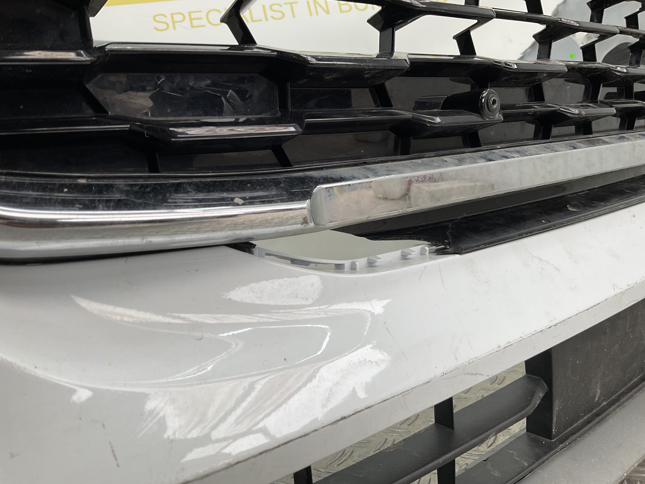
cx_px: 322
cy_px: 242
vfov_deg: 48.2
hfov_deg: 61.7
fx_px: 540
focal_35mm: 29
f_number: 1.8
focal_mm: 3
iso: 16
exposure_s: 1/122
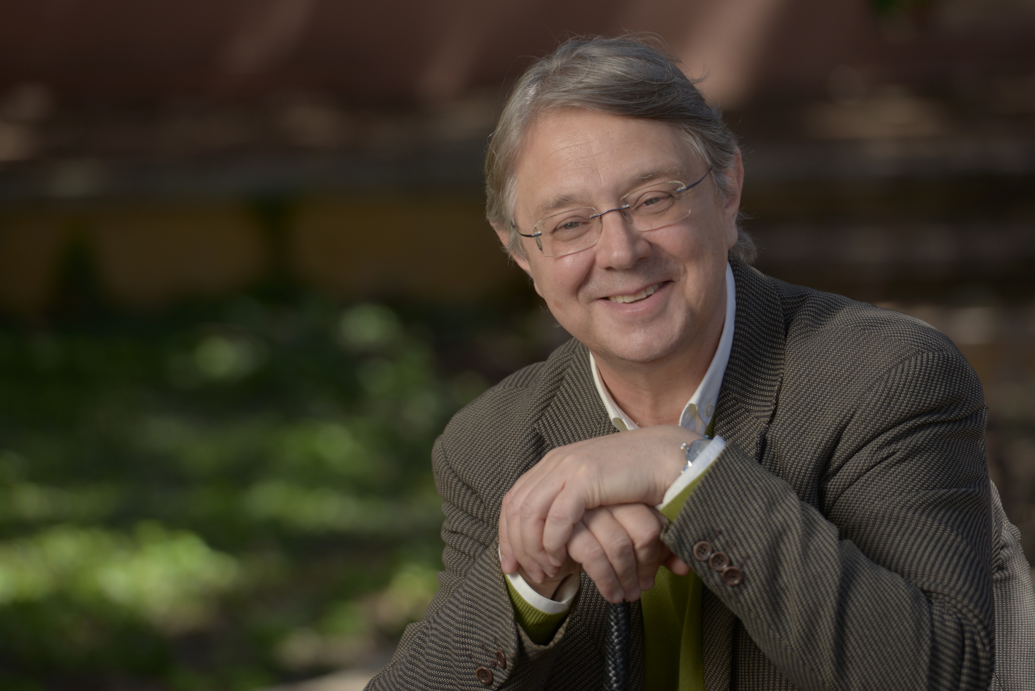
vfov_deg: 6.9
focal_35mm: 200
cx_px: 518
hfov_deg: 10.3
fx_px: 5752
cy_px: 346
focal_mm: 200
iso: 100
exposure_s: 1/200
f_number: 4
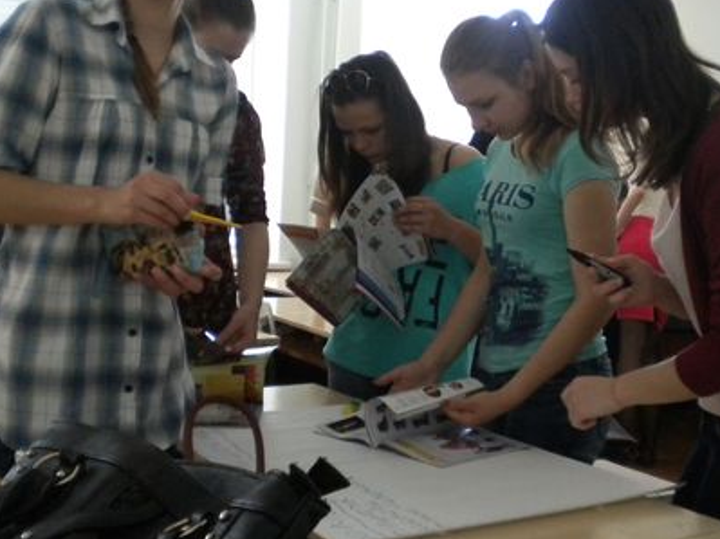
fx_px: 998
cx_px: 425
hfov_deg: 39.5
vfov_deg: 30.2
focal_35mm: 48
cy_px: 233
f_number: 3.1
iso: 400
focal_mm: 6.3
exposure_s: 1/310
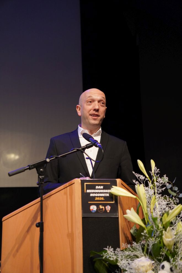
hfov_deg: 18.2
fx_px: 569
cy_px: 136
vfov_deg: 27.0
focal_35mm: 75
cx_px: 91
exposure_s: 1/100
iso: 1250
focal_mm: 50
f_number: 2.8
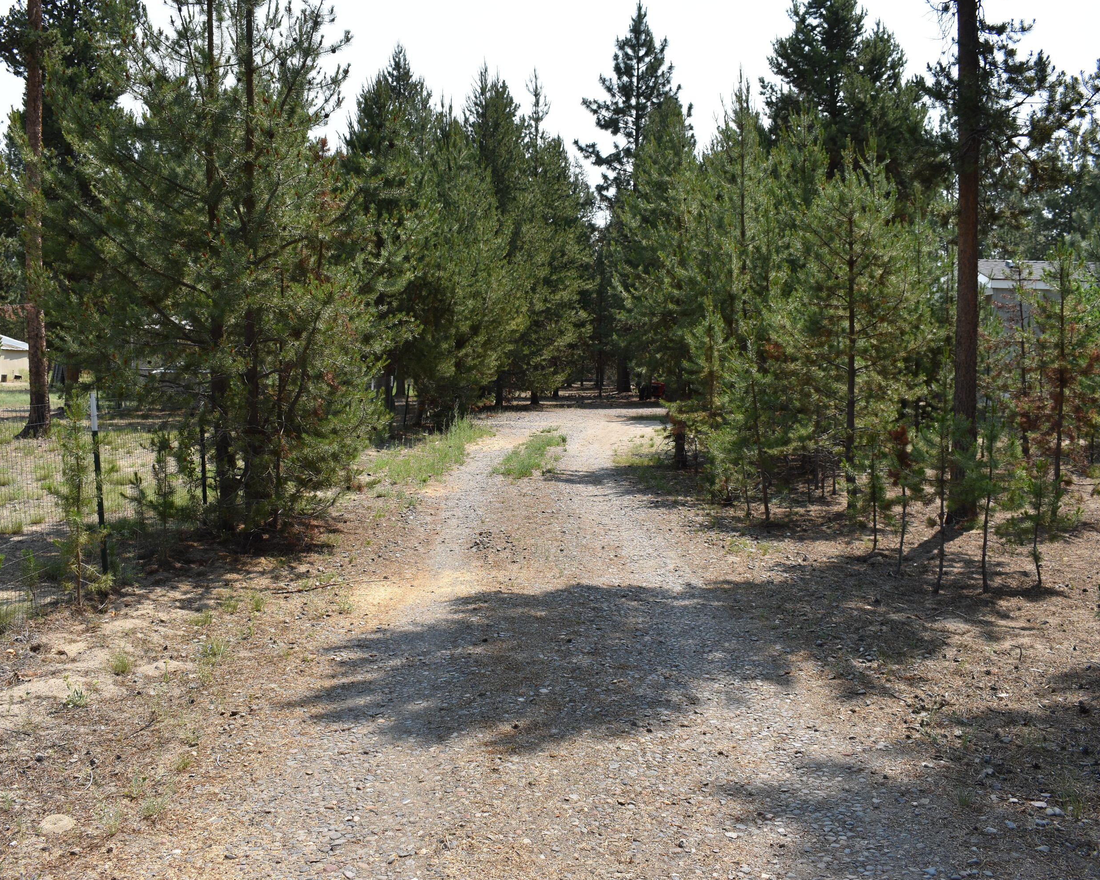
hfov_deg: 52.8
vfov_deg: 43.4
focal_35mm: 34
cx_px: 517
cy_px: 440
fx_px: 1107
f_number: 8
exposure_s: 1/250
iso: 100
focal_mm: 20
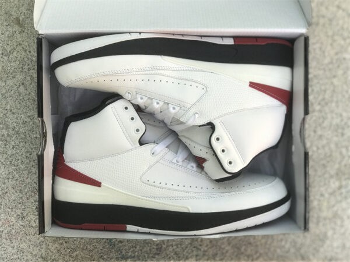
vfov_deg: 25.7
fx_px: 576
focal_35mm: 57
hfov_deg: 33.8
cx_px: 175
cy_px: 131
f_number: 2.8
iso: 25
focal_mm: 6.6
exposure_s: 1/50
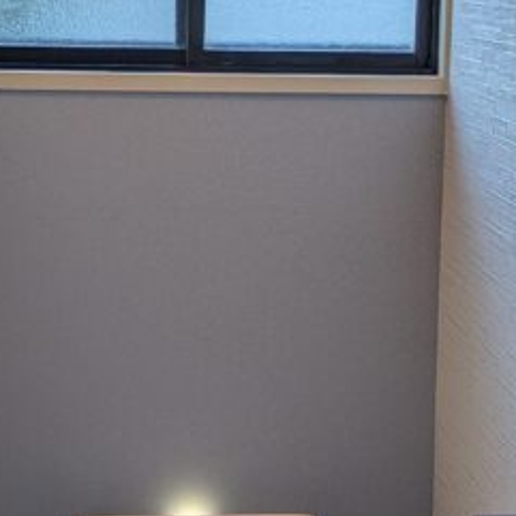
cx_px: 225
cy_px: 134
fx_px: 1585
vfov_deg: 18.4
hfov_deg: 18.5
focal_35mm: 94
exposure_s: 1/120
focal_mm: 5.43
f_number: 1.89
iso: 52
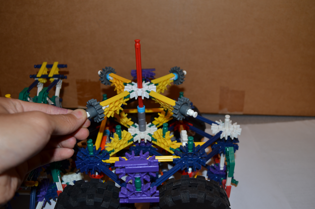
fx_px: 288
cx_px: 158
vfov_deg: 39.8
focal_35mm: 33
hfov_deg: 57.3
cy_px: 104
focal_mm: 22
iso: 200
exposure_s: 1/30
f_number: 5.6
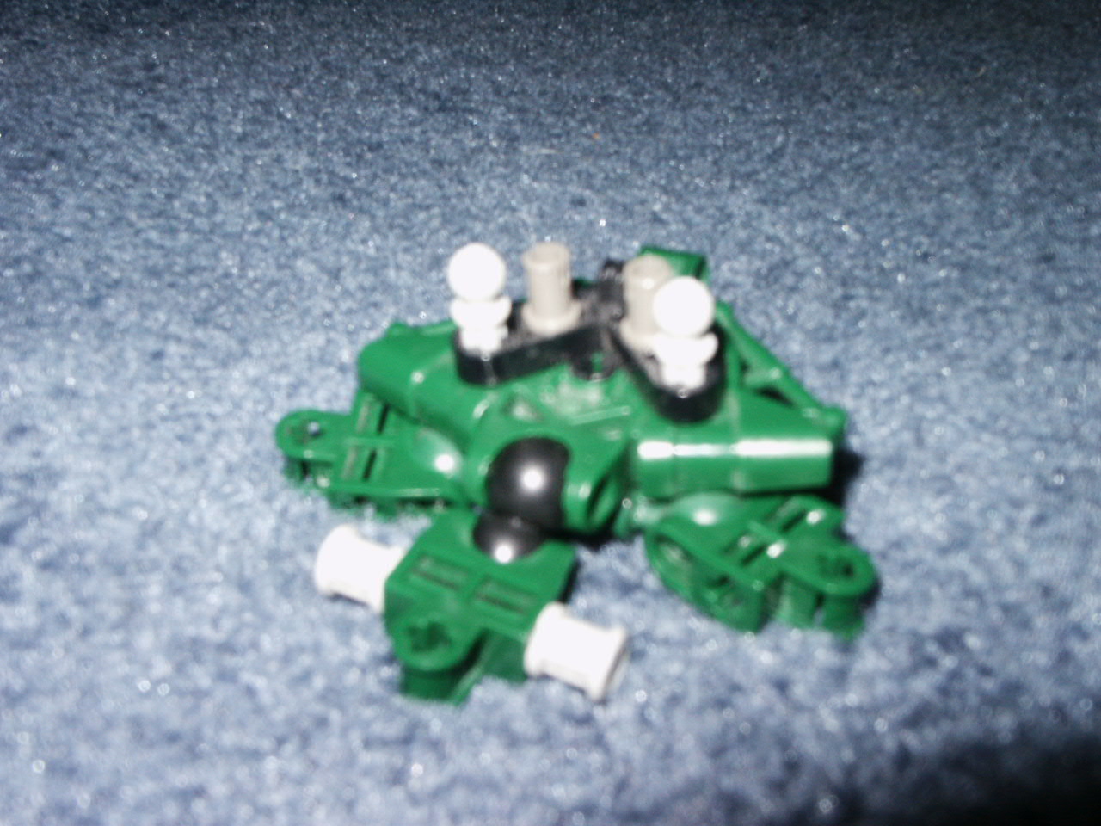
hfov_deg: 38.9
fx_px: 1558
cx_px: 550
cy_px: 413
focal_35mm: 49
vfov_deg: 29.7
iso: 200
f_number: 8
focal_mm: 10.25
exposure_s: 1/45
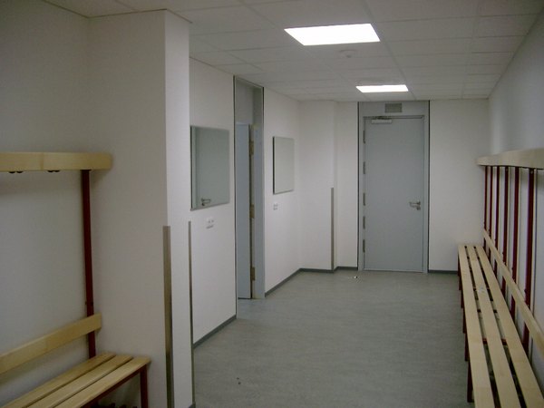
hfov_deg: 50.1
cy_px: 204
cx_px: 272
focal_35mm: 37
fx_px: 581
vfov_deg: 38.7
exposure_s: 1/100
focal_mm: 7.6
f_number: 2.6
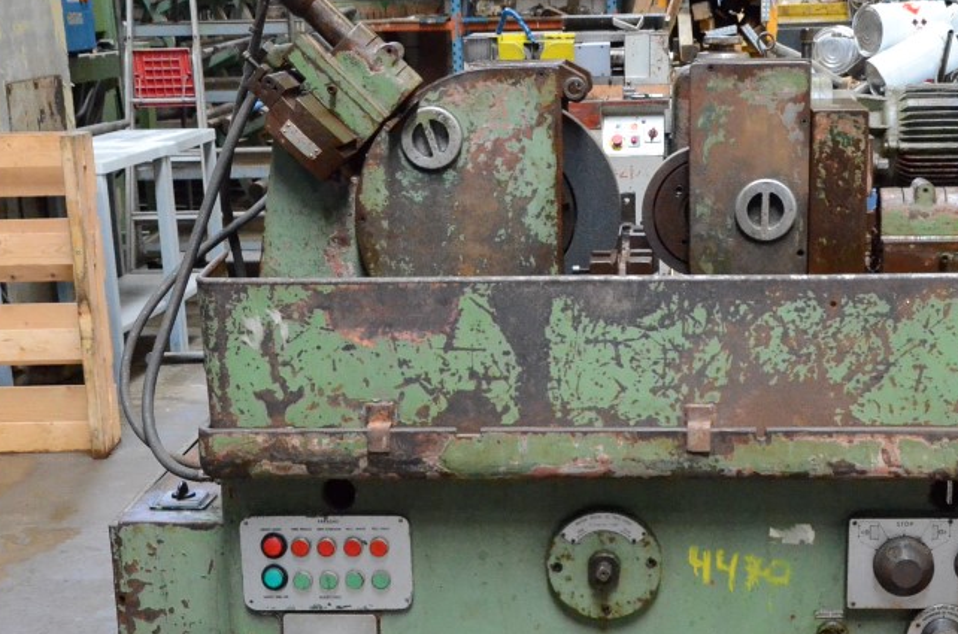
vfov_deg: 20.3
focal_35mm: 66
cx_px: 574
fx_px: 1752
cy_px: 509
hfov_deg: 30.5
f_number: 6.3
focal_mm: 26
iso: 6400
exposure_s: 1/160
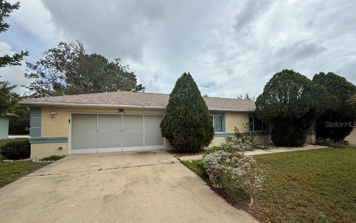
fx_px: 146
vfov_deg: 74.5
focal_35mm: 15
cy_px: 124
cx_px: 179
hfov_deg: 101.5
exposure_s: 1/2506
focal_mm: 2.22
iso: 50
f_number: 2.2
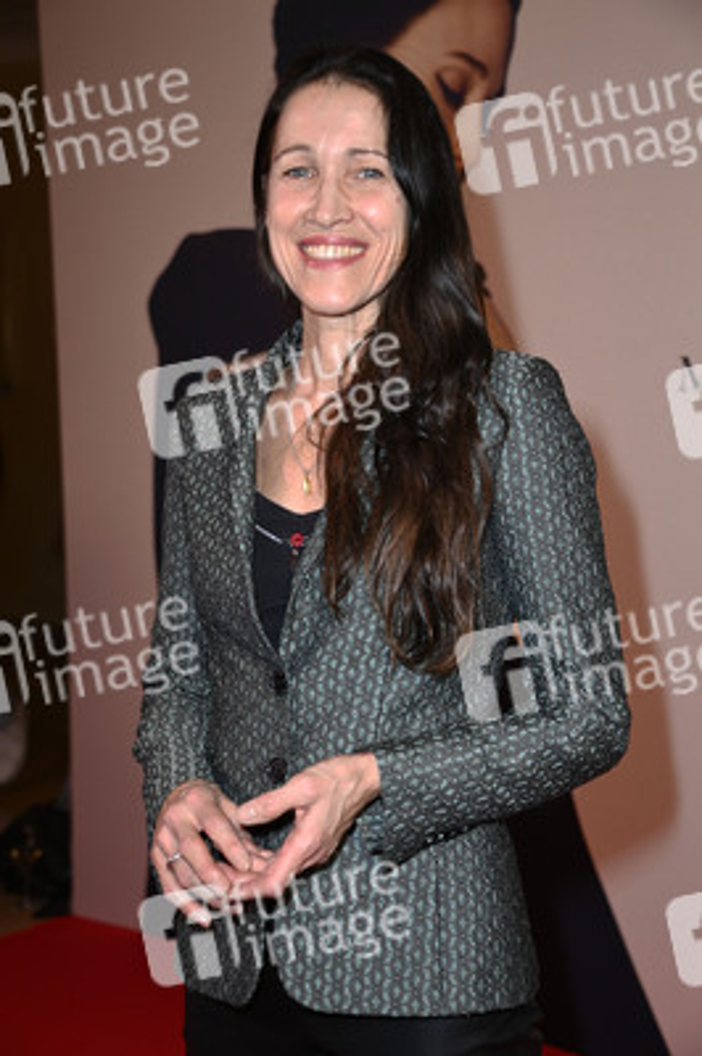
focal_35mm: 68
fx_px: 1992
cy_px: 528
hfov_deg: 20.0
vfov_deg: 29.7
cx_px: 351
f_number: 5.6
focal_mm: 68
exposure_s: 1/200
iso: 800
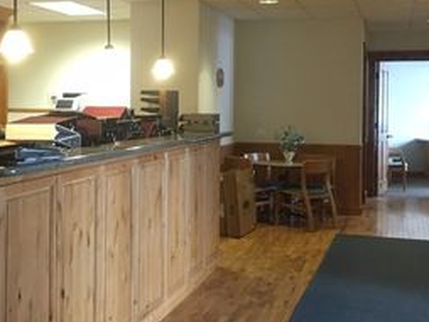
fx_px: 707
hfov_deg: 33.5
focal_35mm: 57
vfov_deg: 25.6
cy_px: 115
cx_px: 147
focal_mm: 4.15
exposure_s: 1/30
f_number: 2.2
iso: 160
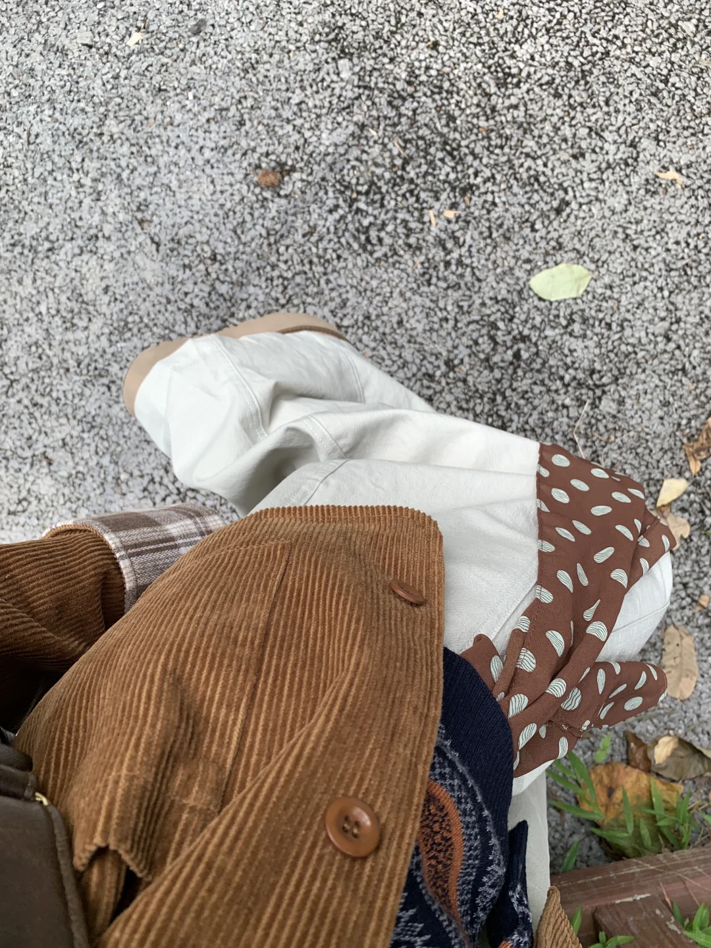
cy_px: 474
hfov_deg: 53.1
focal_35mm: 26
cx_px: 356
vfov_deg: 67.3
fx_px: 712
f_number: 1.8
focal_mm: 4.25
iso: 25
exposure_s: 1/270
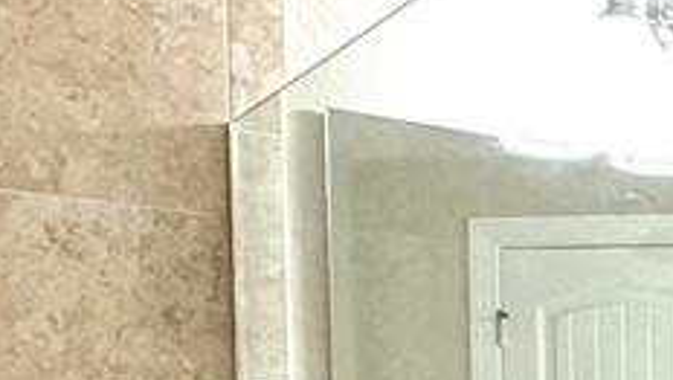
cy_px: 673
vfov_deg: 10.9
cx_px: 1149
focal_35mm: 105
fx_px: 1875
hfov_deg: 17.3
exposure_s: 1/60
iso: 200
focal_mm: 2.22
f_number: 2.2
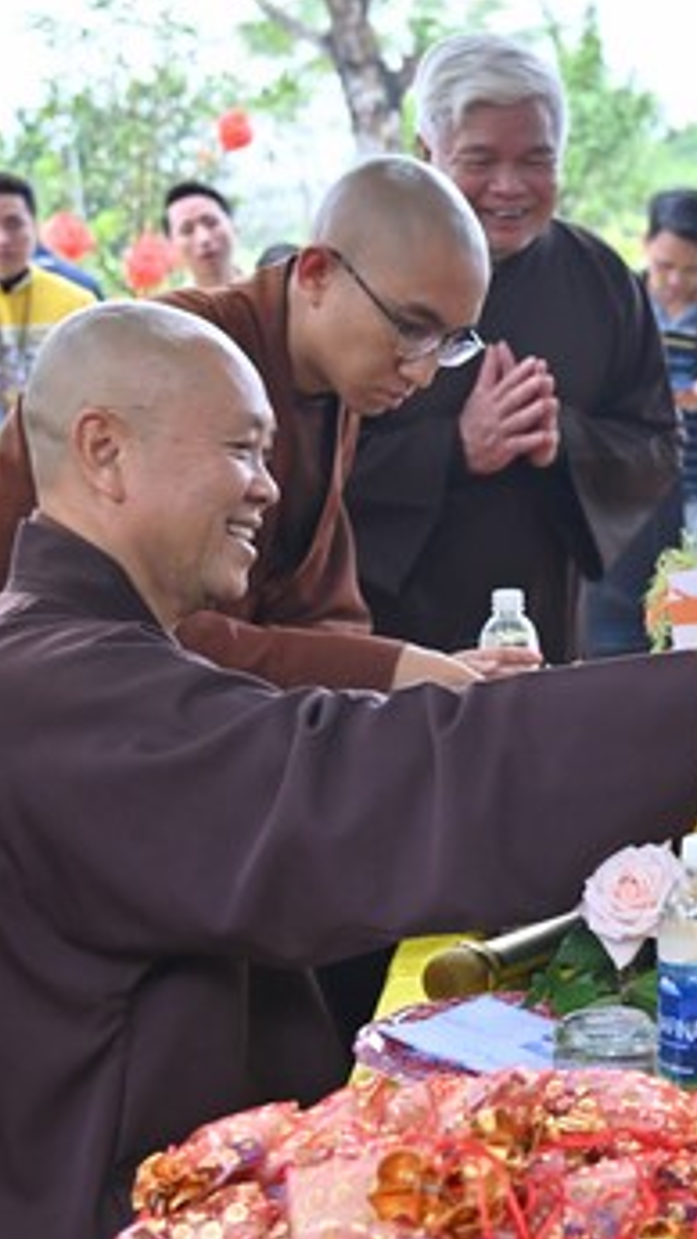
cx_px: 905
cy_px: 697
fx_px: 2465
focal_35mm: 75
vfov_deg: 28.2
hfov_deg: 15.3
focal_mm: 38
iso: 640
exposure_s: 1/100
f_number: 4.5
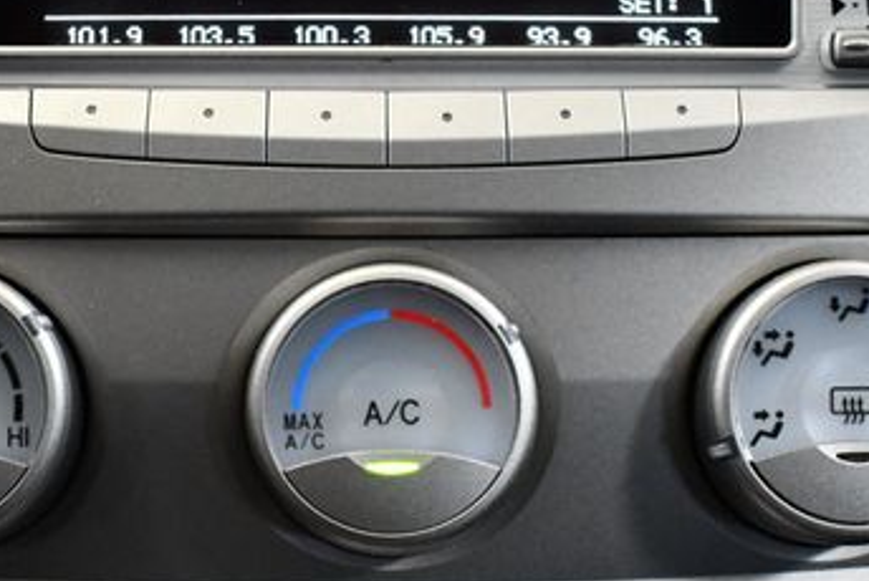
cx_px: 392
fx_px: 1619
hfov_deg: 30.0
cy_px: 384
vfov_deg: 20.3
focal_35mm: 67
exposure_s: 1/80
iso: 3200
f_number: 3.5
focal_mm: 18
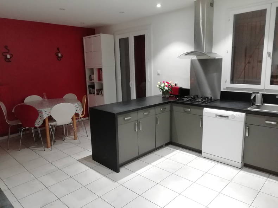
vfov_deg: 53.0
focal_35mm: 26
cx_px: 139
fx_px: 209
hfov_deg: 67.3
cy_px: 104
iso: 320
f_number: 2.2
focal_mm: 3.46
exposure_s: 1/25
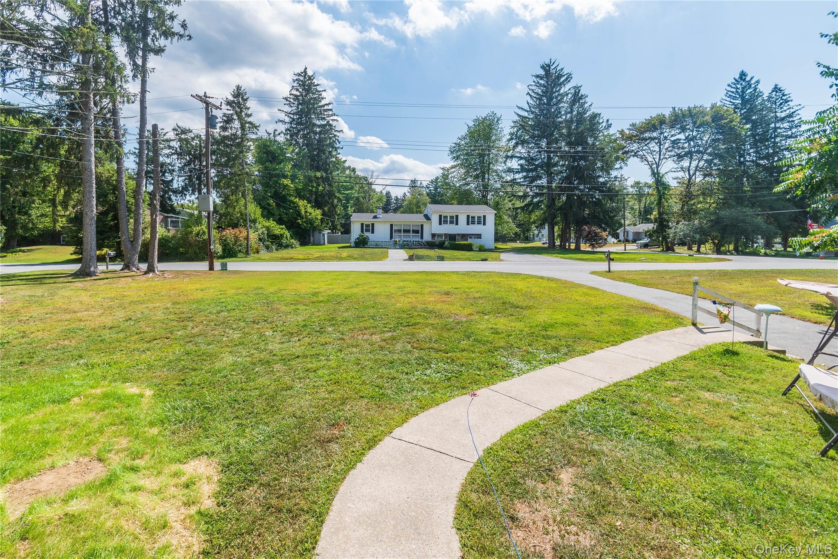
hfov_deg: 100.4
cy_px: 280
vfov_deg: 77.3
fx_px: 349
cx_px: 419
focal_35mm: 15
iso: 100
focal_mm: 10
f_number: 8
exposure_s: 1/250
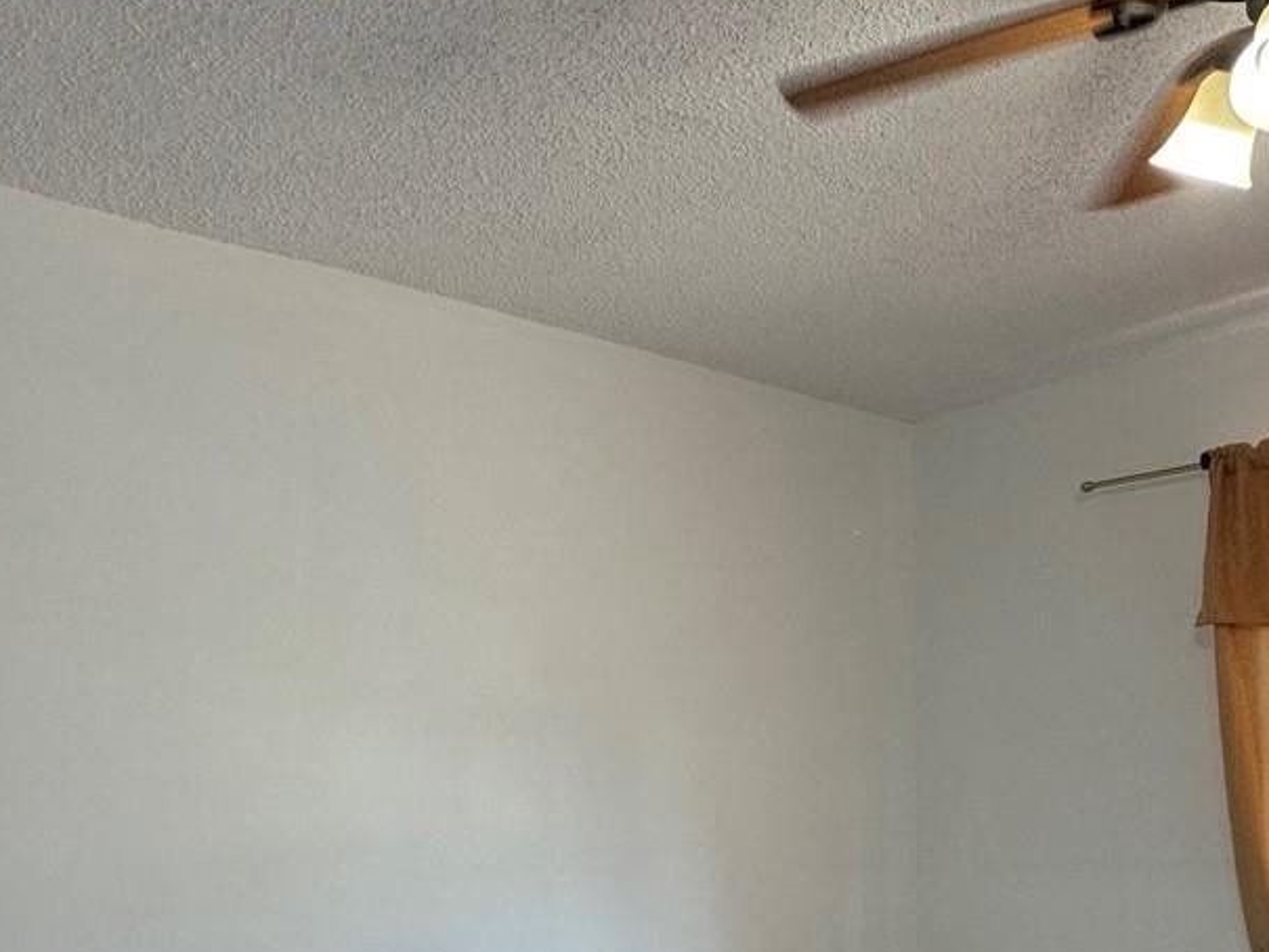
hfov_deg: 50.1
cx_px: 581
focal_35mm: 37
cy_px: 897
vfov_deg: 35.8
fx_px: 1357
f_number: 2.2
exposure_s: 1/120
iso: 80
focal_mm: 2.22
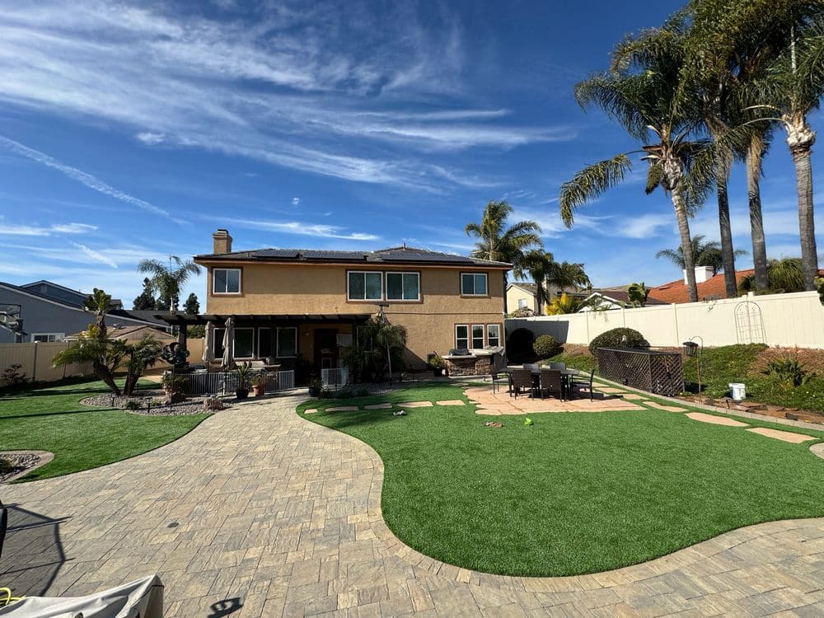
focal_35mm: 14
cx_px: 412
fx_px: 333
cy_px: 309
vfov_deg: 85.7
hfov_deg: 102.1
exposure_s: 1/2146
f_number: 2.2
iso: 50
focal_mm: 2.22
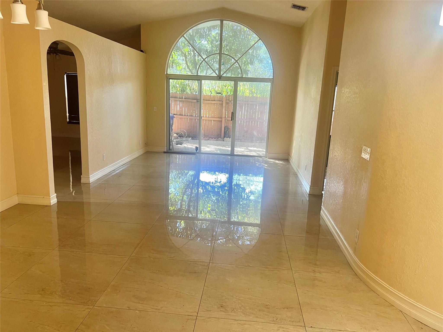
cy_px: 166
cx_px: 222
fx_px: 333
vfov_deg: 53.1
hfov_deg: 67.3
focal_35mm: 26
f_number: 1.5
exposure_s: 1/60
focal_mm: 5.7
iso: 100
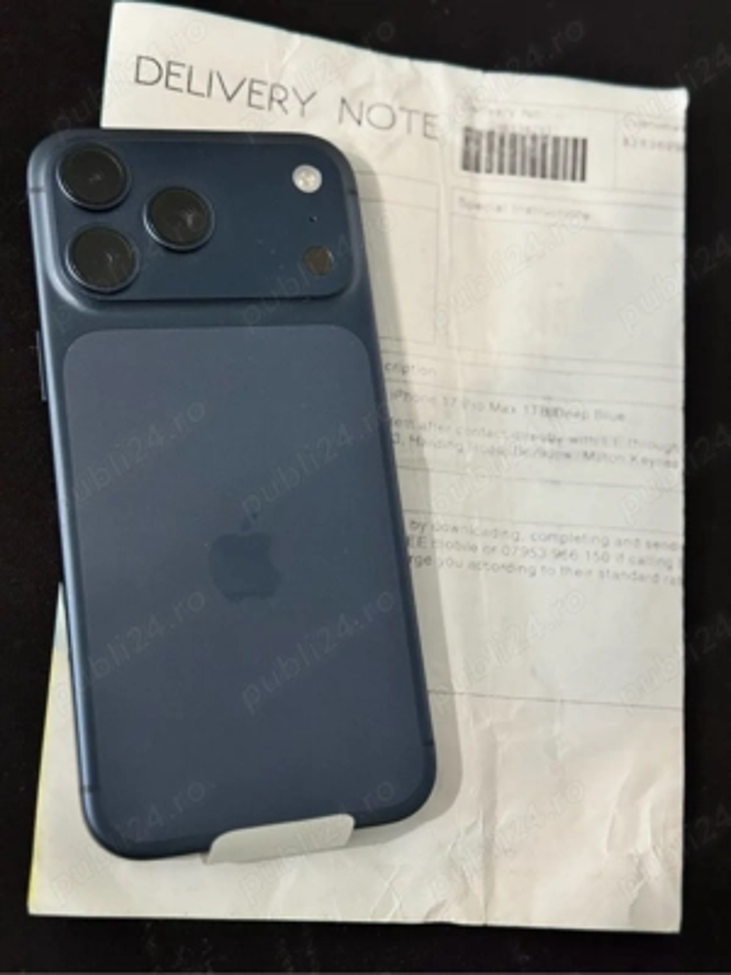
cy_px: 488
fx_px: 1352
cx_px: 366
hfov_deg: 30.3
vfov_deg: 39.7
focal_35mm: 48
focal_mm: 6.76
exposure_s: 1/40
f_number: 1.78
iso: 320
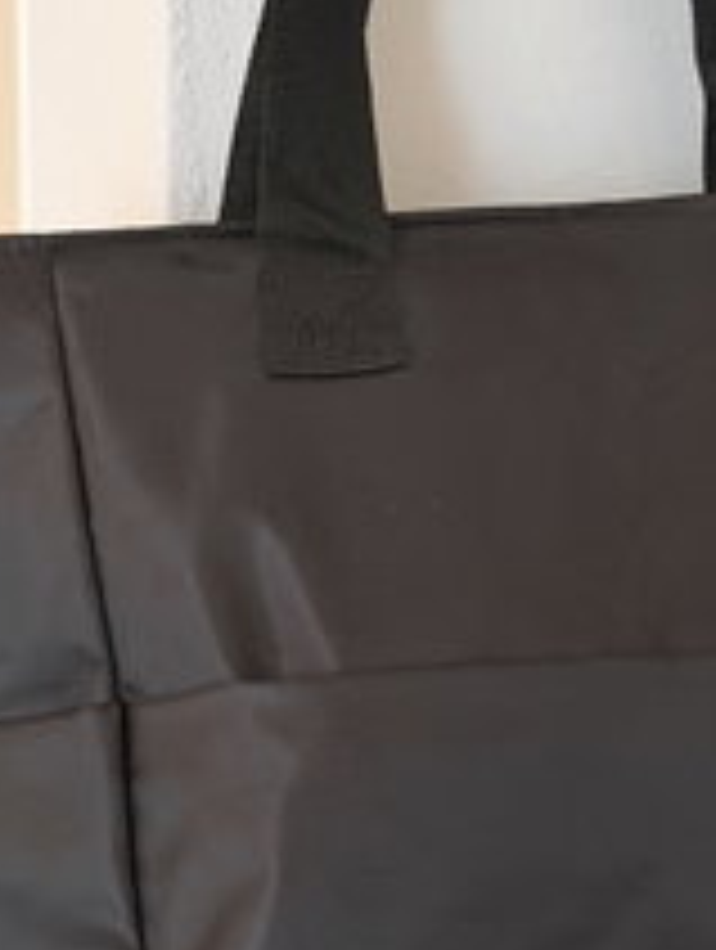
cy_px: 430
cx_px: 576
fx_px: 3327
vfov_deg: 16.3
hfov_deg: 12.2
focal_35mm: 121
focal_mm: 6.76
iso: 640
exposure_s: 1/20
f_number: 1.78
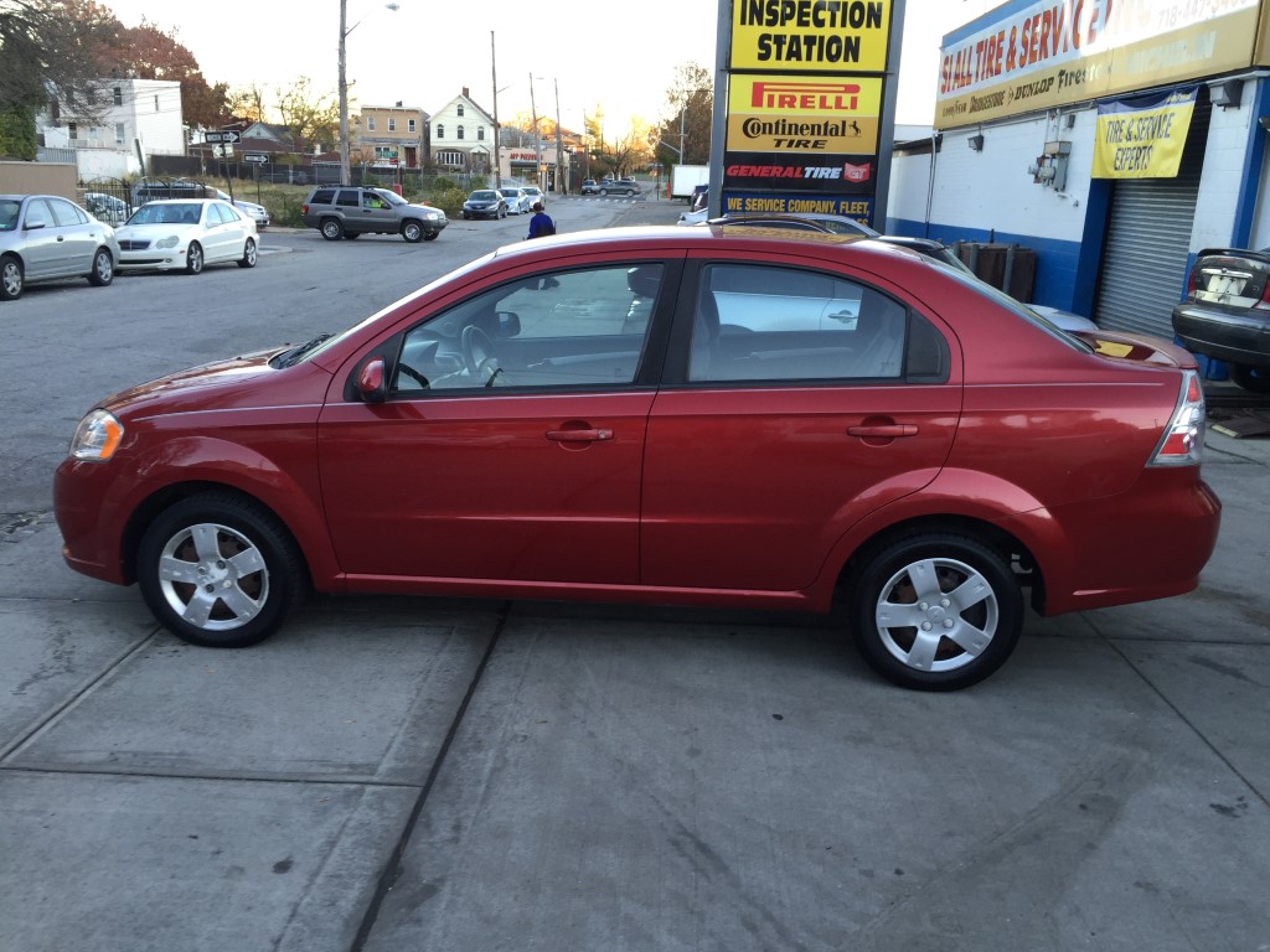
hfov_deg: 61.7
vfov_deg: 48.2
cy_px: 476
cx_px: 635
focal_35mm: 29
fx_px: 1064
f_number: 2.2
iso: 32
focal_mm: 4.15
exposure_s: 1/60
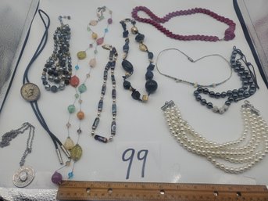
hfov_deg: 67.3
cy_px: 100
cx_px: 134
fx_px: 201
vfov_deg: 53.0
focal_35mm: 26
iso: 50
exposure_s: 1/632
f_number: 2.4
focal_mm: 4.3
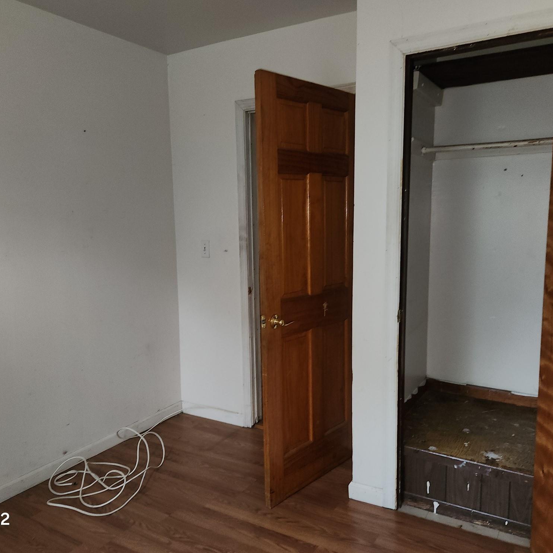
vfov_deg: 57.3
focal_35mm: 28
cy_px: 279
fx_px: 506
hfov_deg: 57.3
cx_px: 268
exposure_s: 1/24
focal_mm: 5.4
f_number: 1.8
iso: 125
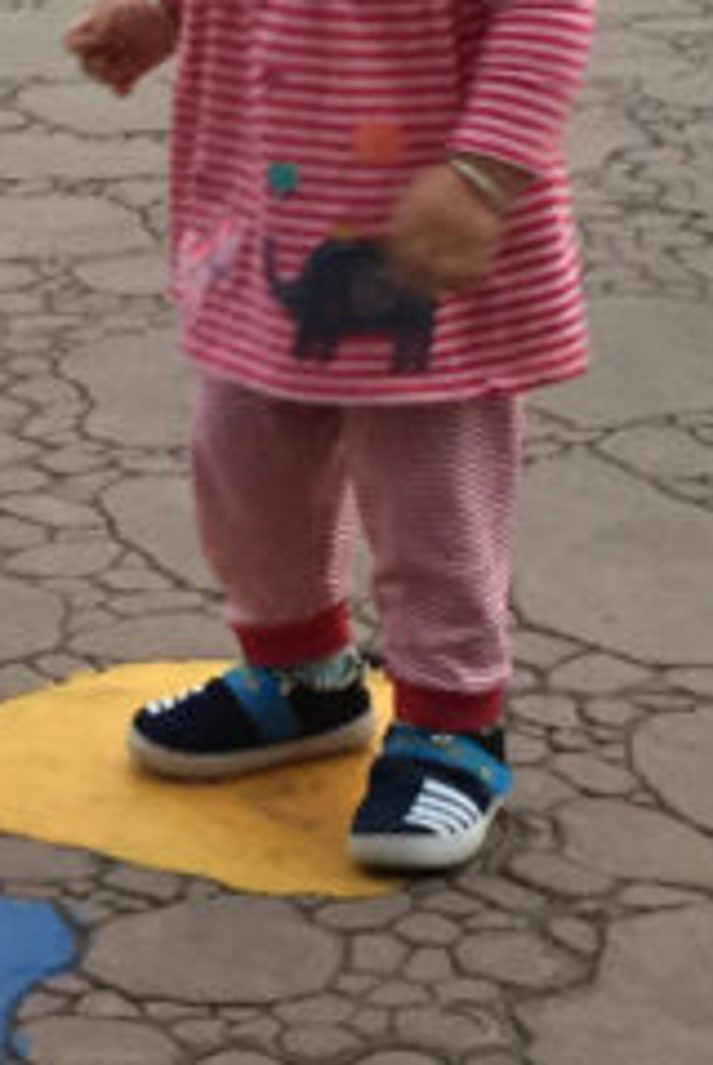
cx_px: -18
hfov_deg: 10.6
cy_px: 272
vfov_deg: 15.8
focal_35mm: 129
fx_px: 3821
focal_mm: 4.15
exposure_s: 1/33
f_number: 2.2
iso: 200
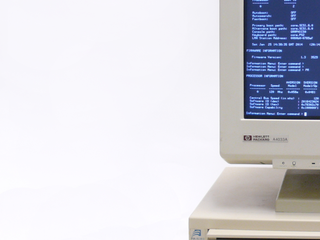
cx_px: 396
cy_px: 139
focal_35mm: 142
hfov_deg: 13.5
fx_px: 1313
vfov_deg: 10.4
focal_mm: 12
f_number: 3.6
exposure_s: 1/5
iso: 100
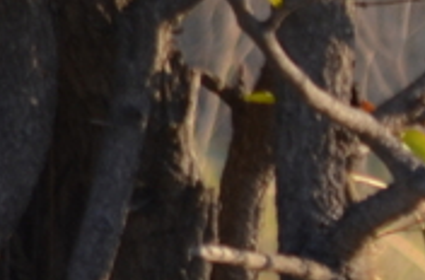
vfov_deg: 0.4
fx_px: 38573
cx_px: 1437
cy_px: 147
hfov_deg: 0.6
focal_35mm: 3279
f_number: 5.6
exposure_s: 1/400
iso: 400
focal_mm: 300
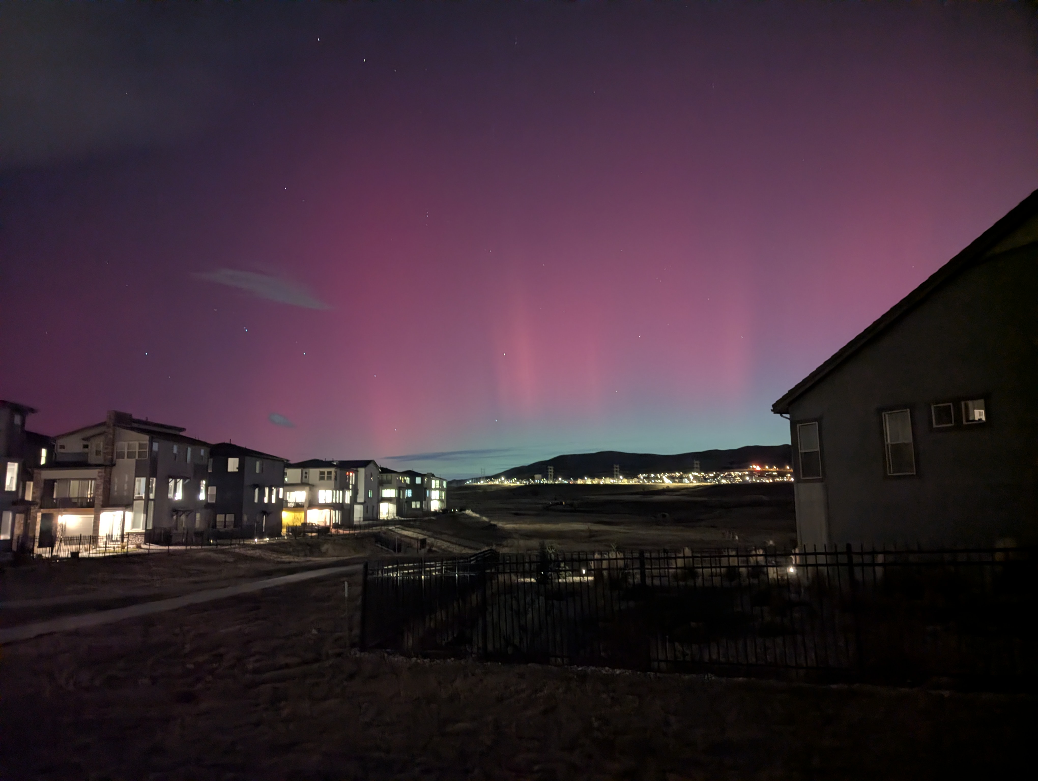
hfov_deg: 71.5
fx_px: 721
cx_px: 519
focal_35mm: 24
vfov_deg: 56.9
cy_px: 390
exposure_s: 1/3
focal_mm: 6.81
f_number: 1.85
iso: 1321
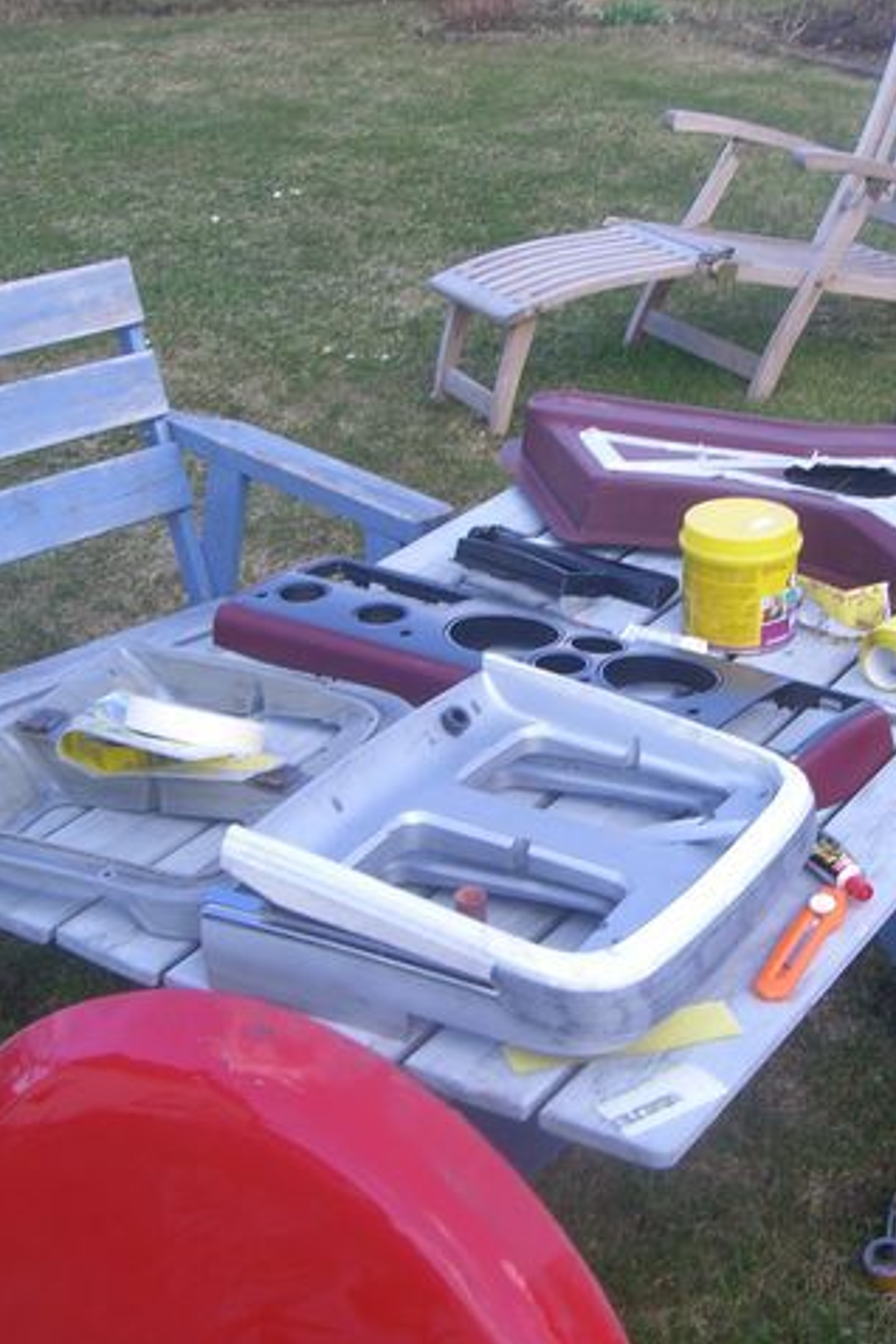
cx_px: 671
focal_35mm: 53
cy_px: 673
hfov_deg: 25.2
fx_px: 1979
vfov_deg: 37.5
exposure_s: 1/125
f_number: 4.3
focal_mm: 6.2
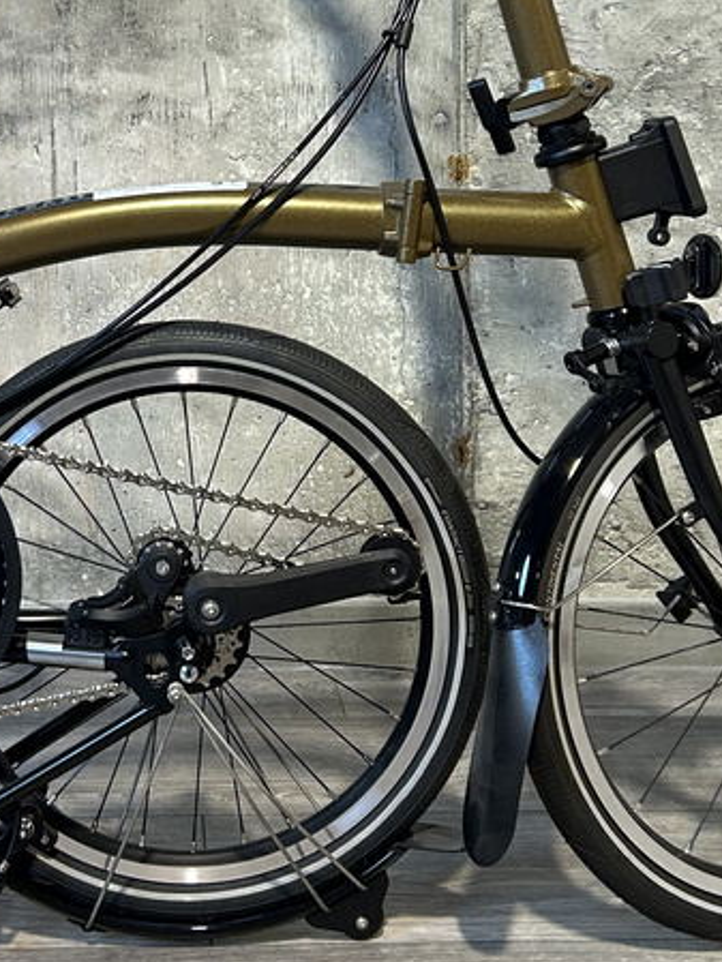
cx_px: 198
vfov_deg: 29.1
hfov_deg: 22.1
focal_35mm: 66
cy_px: 274
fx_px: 1835
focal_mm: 5.7
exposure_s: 1/100
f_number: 1.5
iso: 100
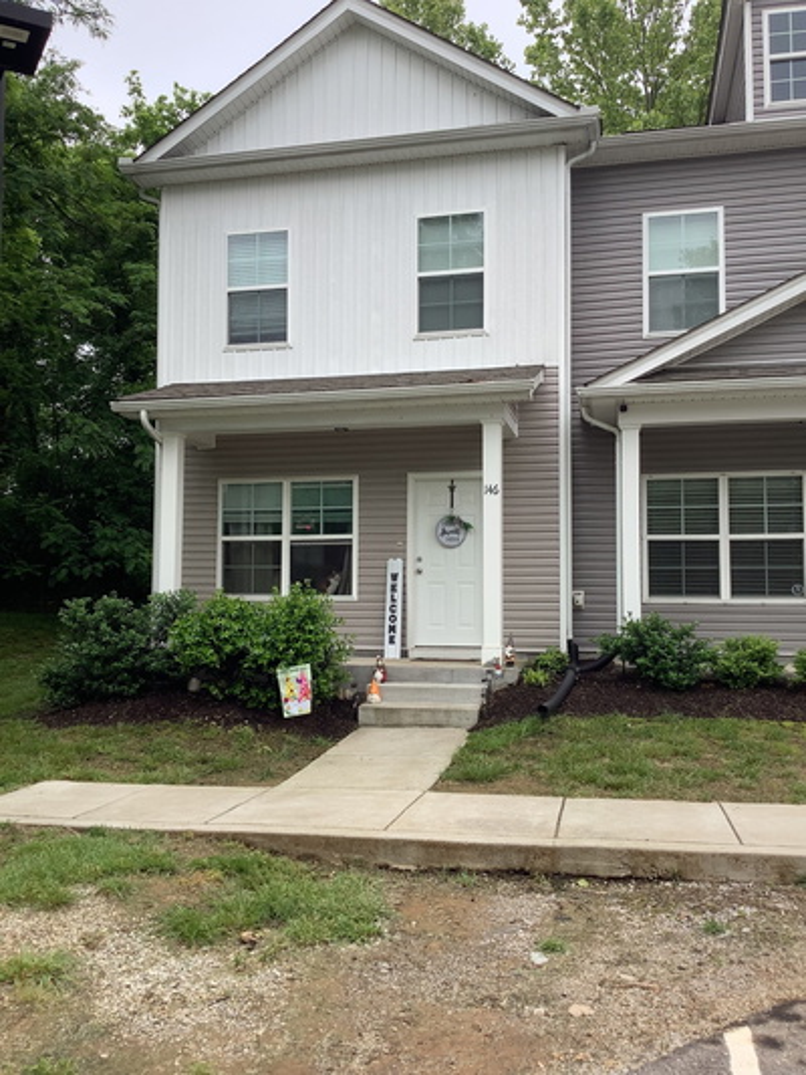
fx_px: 962
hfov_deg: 45.5
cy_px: 538
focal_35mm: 31
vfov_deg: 58.3
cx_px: 403
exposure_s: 1/317
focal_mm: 3.3
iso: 25
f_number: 2.4
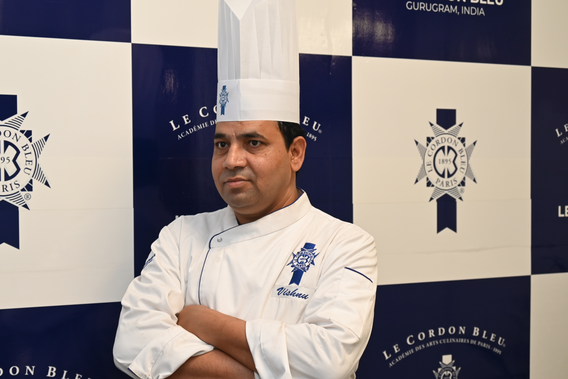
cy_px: 216
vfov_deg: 20.3
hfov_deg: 30.0
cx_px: 231
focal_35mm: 67
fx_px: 1057
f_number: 5.6
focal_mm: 54
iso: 900
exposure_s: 1/60
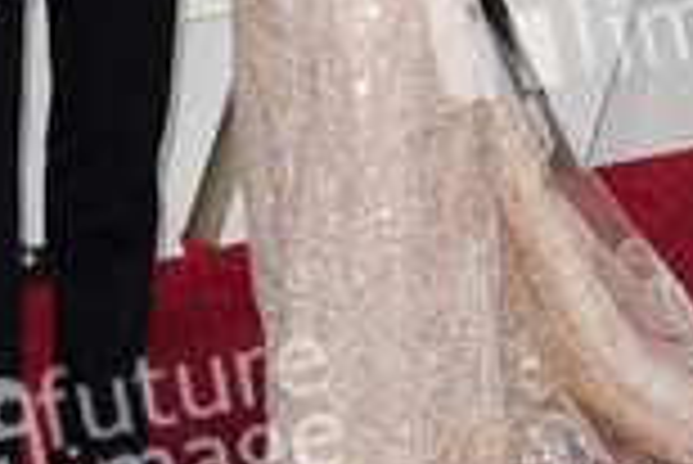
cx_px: 245
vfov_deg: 8.0
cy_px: -230
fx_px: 3256
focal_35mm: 169
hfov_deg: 12.1
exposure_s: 1/250
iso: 800
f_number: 8
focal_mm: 65
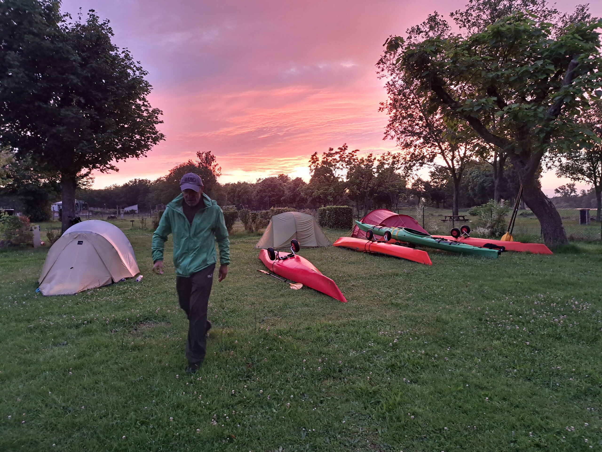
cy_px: 226
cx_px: 301
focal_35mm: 24
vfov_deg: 56.8
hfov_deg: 71.6
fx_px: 417
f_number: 1.8
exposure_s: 1/50
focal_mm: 5.23
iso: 64
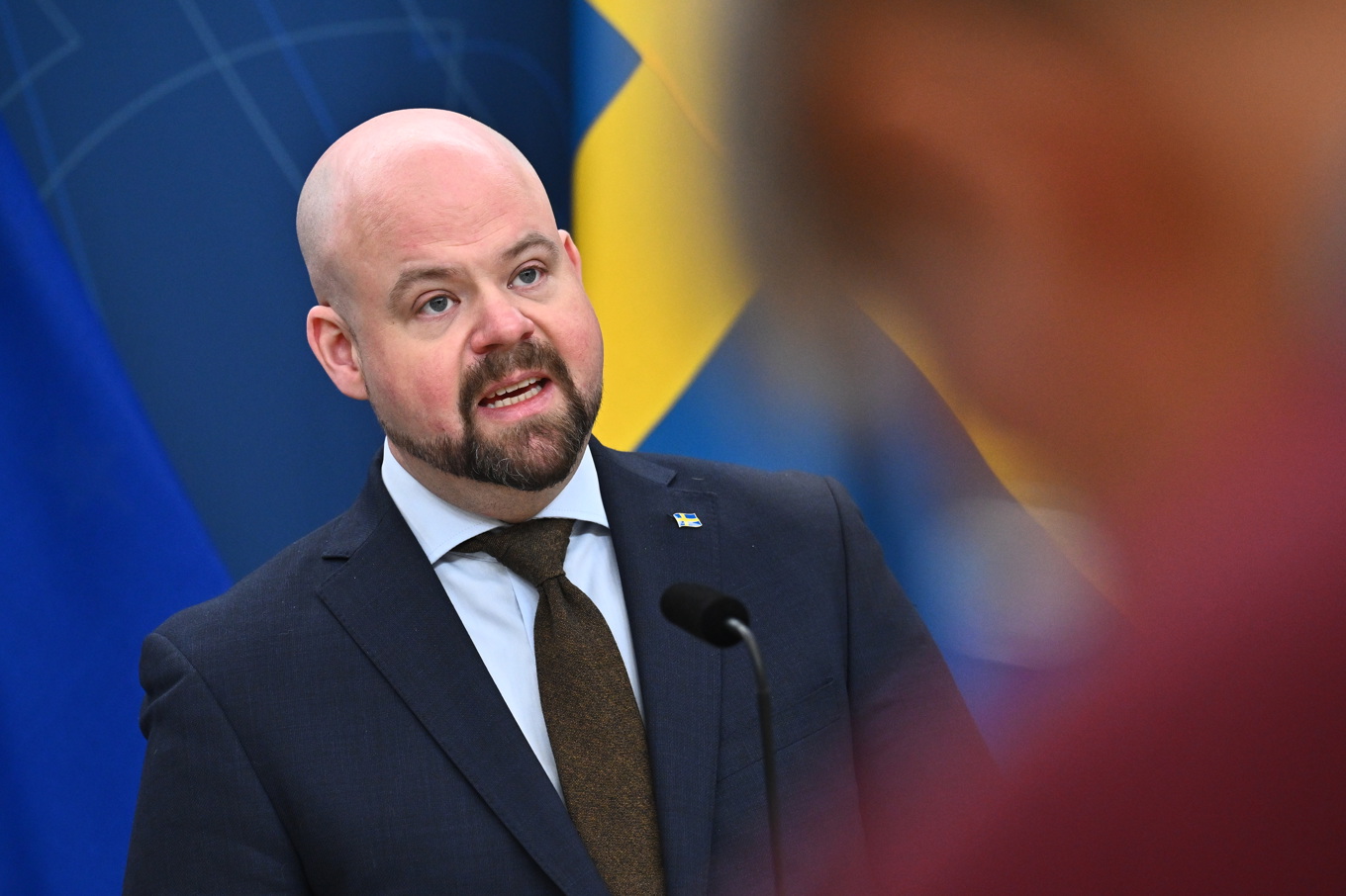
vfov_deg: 7.4
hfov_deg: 11.1
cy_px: 448
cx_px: 673
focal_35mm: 185
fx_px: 6915
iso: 2000
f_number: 4
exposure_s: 1/500
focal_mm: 185
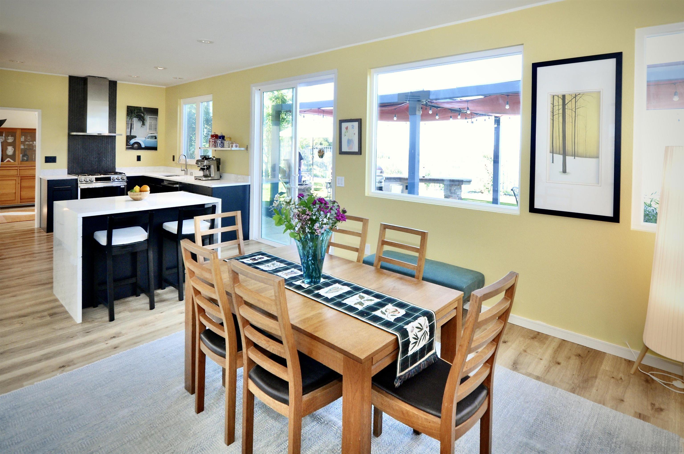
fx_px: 313
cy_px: 227
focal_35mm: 16
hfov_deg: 95.1
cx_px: 342
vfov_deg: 71.9
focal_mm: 11
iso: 560
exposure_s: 1/60
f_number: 4
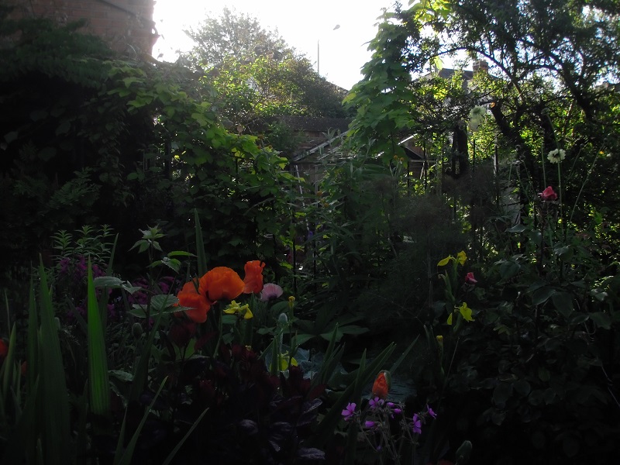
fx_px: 681
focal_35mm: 38
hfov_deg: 49.0
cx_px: 310
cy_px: 232
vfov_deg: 37.7
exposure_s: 1/200
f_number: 4.5
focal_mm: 6.7
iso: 100
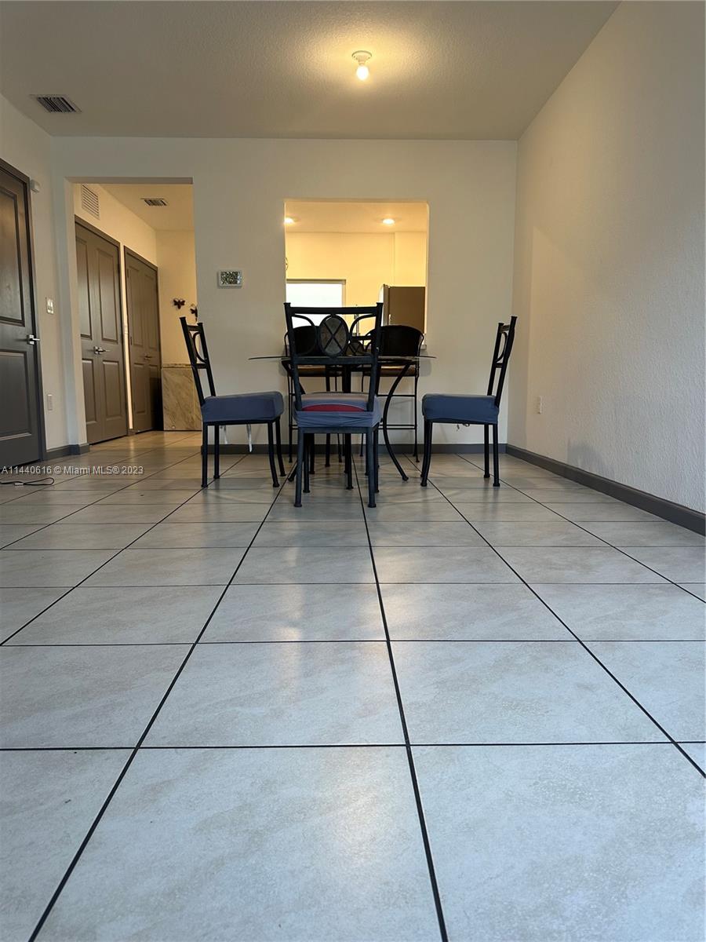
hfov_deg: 56.8
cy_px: 471
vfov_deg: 71.6
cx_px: 353
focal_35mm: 24
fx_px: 653
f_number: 1.78
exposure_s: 1/60
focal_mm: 6.86
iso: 125
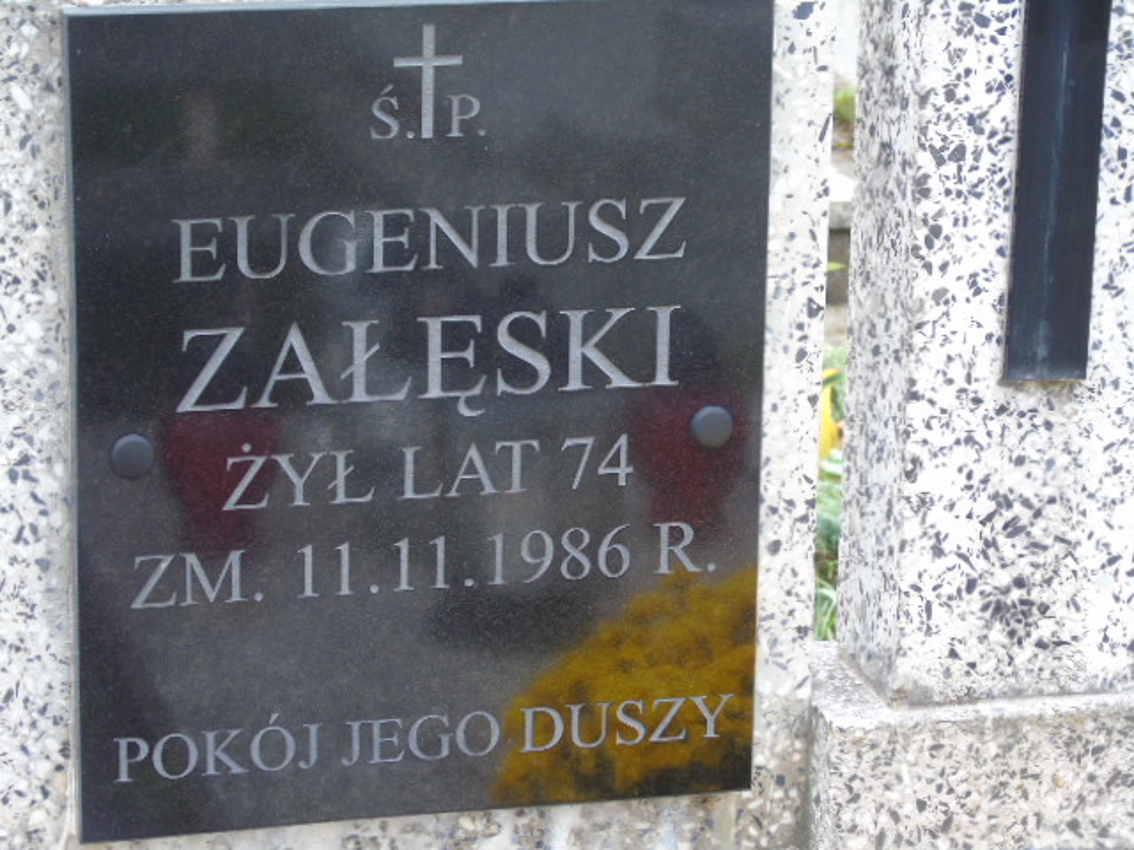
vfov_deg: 12.0
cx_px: 567
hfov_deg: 15.9
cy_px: 425
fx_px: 4062
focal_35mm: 124
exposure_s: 1/30
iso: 100
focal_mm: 22
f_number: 4.6
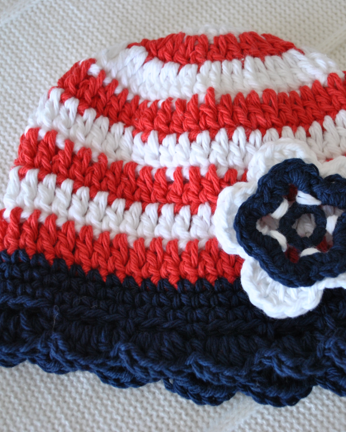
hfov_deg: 29.5
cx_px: 228
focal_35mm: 51
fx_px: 653
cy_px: 216
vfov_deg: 36.7
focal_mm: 24
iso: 400
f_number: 4
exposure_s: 1/40
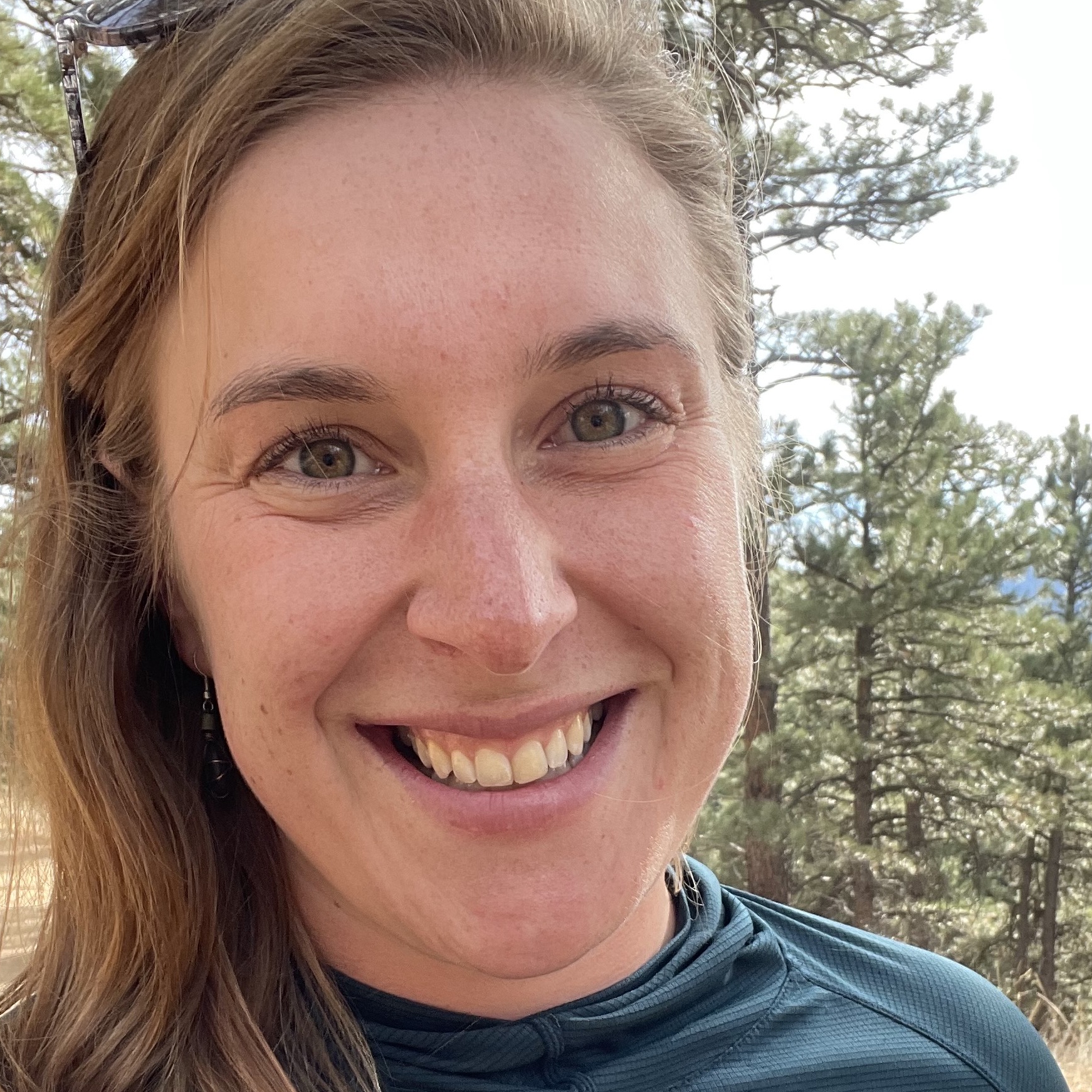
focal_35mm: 47
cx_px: 597
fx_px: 1677
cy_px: 806
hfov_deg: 36.0
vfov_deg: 35.3
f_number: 2.2
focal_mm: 2.71
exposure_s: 1/121
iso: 32
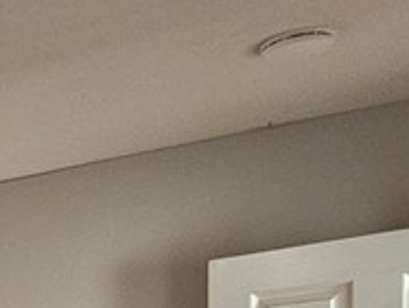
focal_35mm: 71
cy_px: 494
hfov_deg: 17.9
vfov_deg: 18.0
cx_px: -426
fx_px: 841
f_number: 2.2
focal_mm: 2.2
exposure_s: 1/60
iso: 320
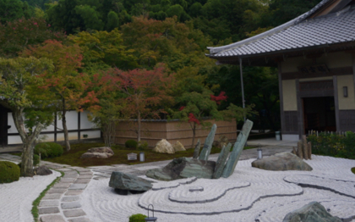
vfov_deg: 25.6
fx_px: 483
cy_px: 68
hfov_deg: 40.0
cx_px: 127
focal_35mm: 50
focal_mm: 18
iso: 160
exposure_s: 1/200
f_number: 5.6
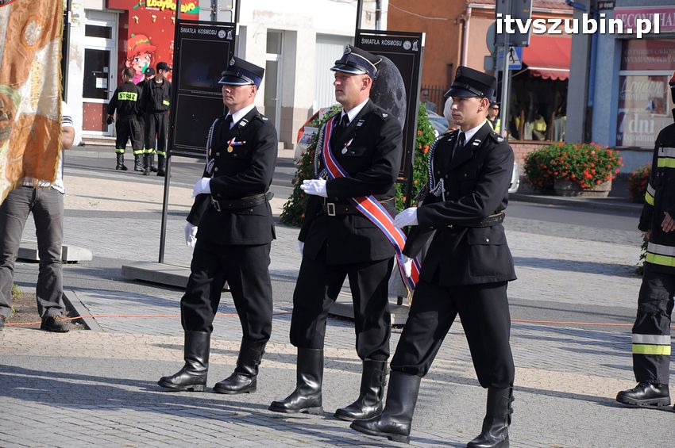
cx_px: 338
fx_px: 2529
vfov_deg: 10.1
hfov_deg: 15.2
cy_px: 224
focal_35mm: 135
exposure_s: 1/1000
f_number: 8
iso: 400
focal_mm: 90
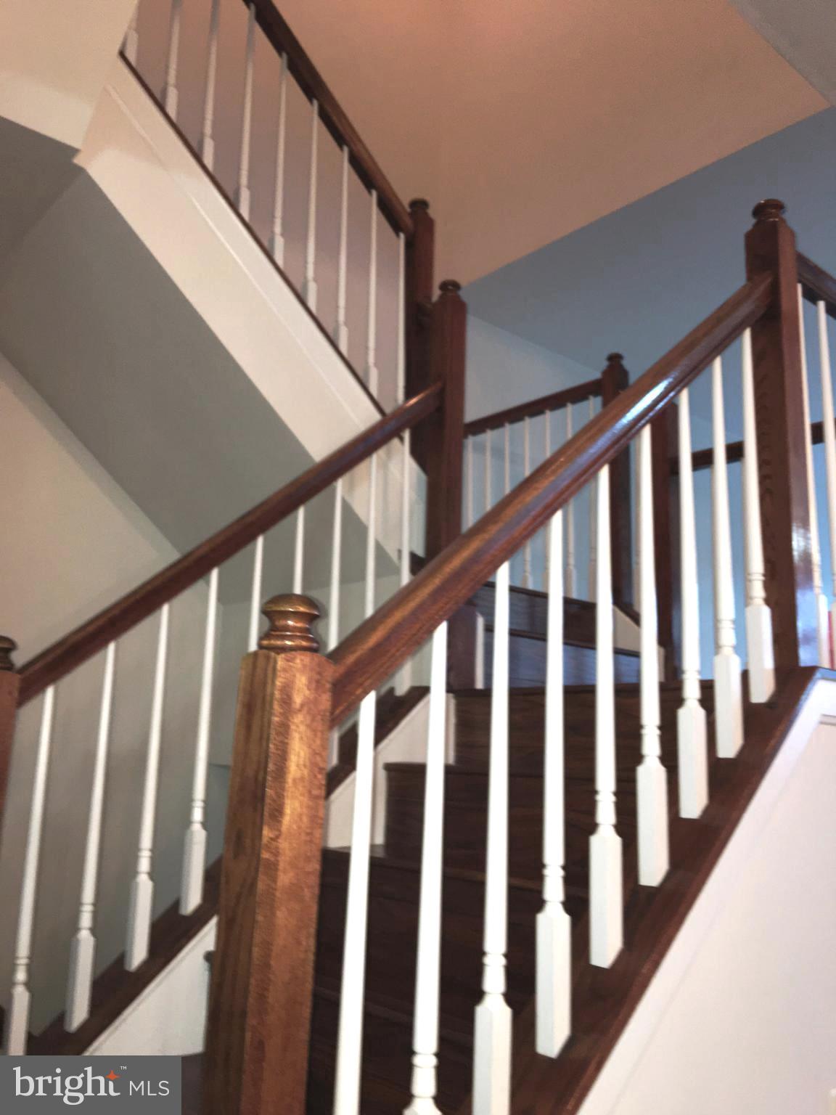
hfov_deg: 48.2
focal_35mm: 29
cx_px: 418
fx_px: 934
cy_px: 558
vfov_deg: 61.7
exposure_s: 1/16
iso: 50
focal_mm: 4.15
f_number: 2.2
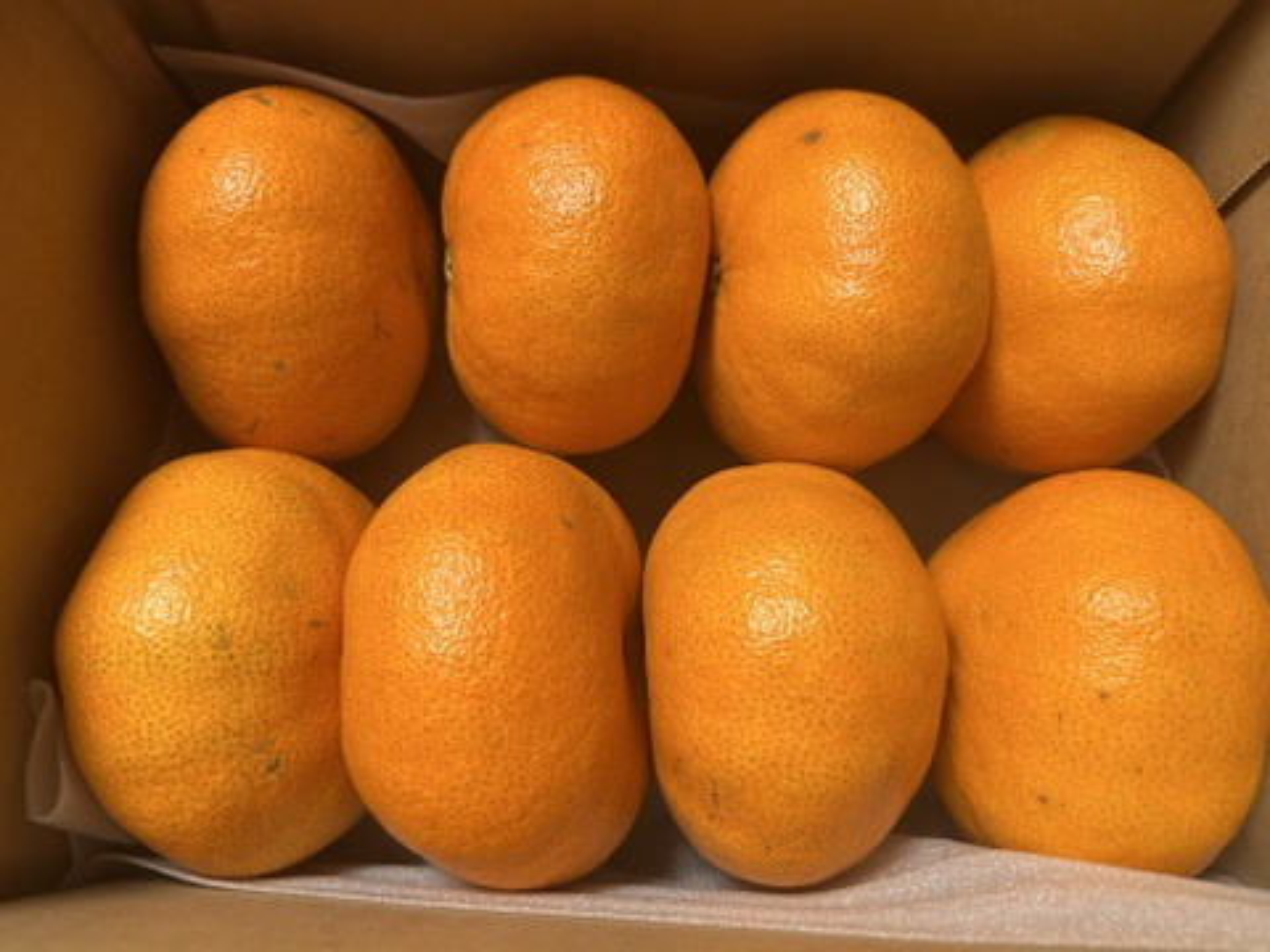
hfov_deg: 67.3
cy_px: 476
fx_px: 954
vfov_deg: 53.1
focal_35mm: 26
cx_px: 635
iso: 160
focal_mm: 5.7
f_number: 1.5
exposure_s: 1/50
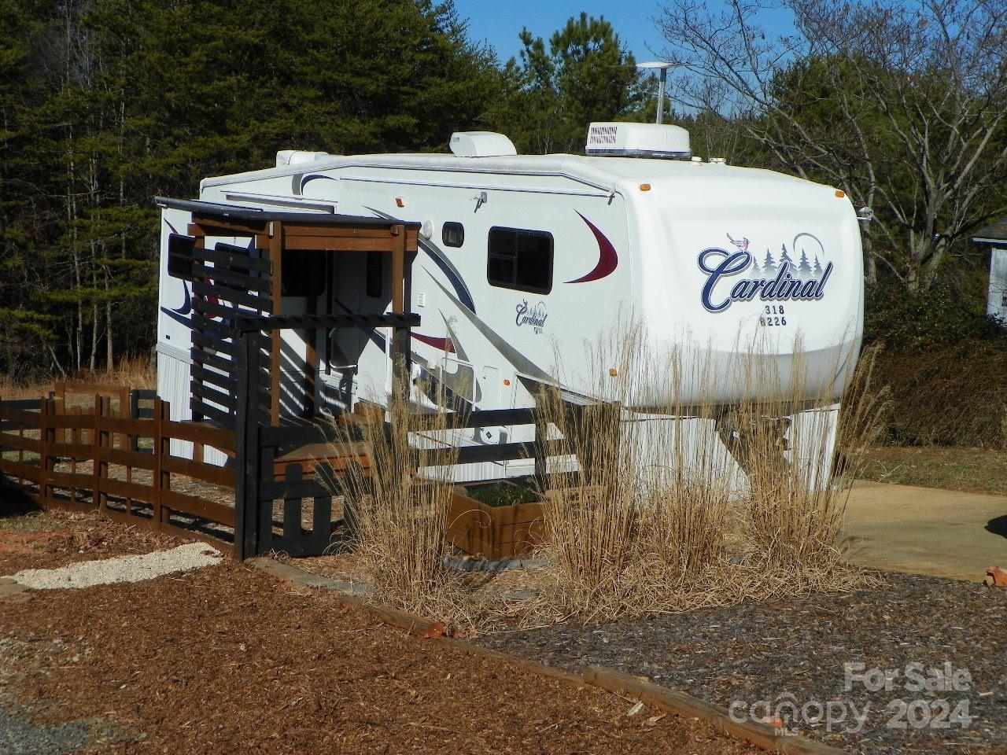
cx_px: 504
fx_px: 1513
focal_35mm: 52
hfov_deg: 36.8
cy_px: 378
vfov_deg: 28.0
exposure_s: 1/500
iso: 64
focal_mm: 9.2
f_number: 7.1
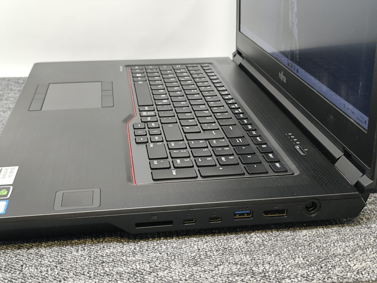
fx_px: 501
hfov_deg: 41.2
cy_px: 142
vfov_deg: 31.5
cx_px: 188
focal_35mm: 46
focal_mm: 6.14
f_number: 1.65
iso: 320
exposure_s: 1/100
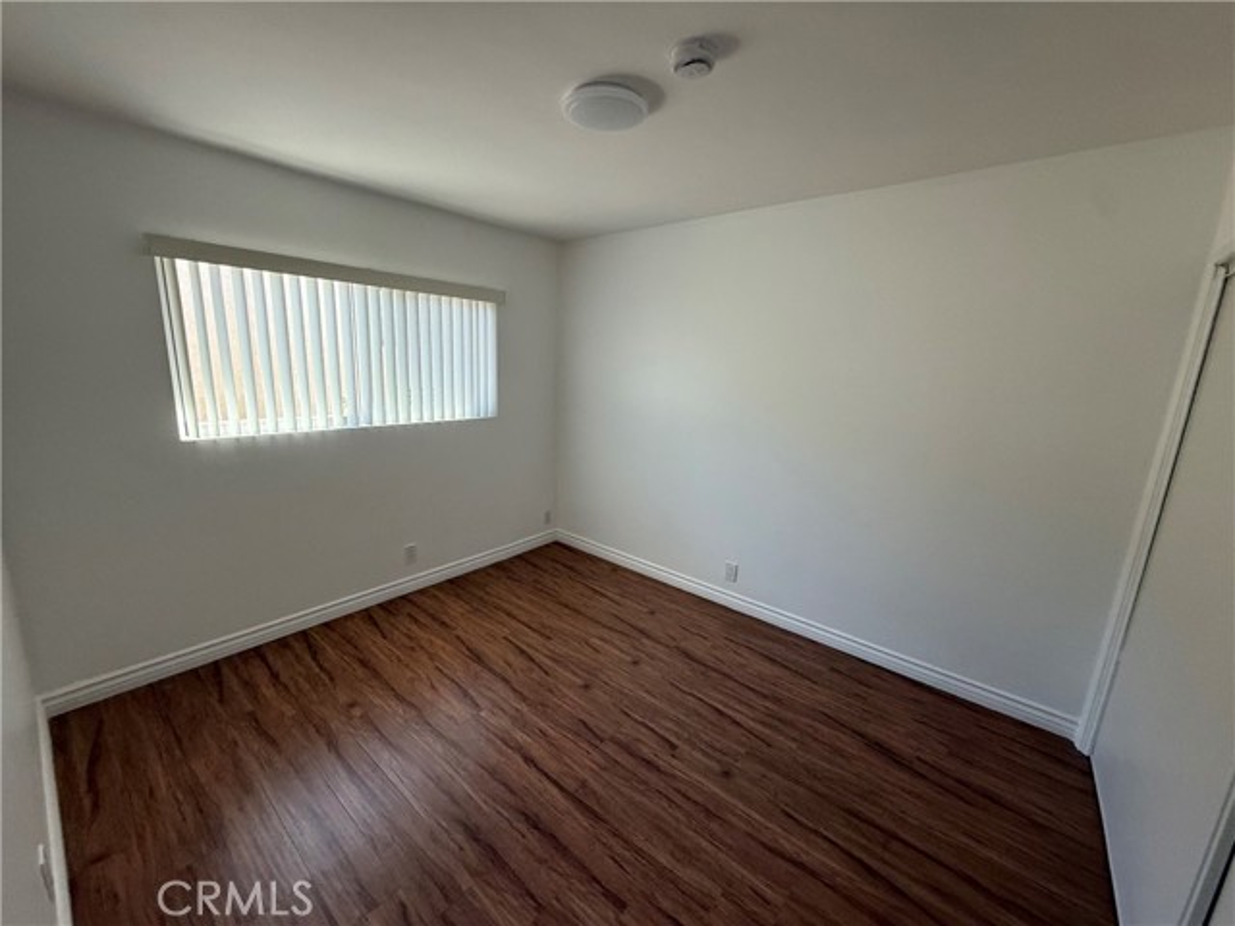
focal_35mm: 14
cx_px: 618
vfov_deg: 85.7
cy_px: 463
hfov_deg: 102.1
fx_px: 499
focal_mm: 2.22
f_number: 2.2
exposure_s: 1/99
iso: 160
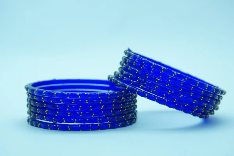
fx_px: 585
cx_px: 117
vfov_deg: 15.2
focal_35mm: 90
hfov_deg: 22.6
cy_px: 78
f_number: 6.3
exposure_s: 1/250
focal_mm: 60
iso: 640
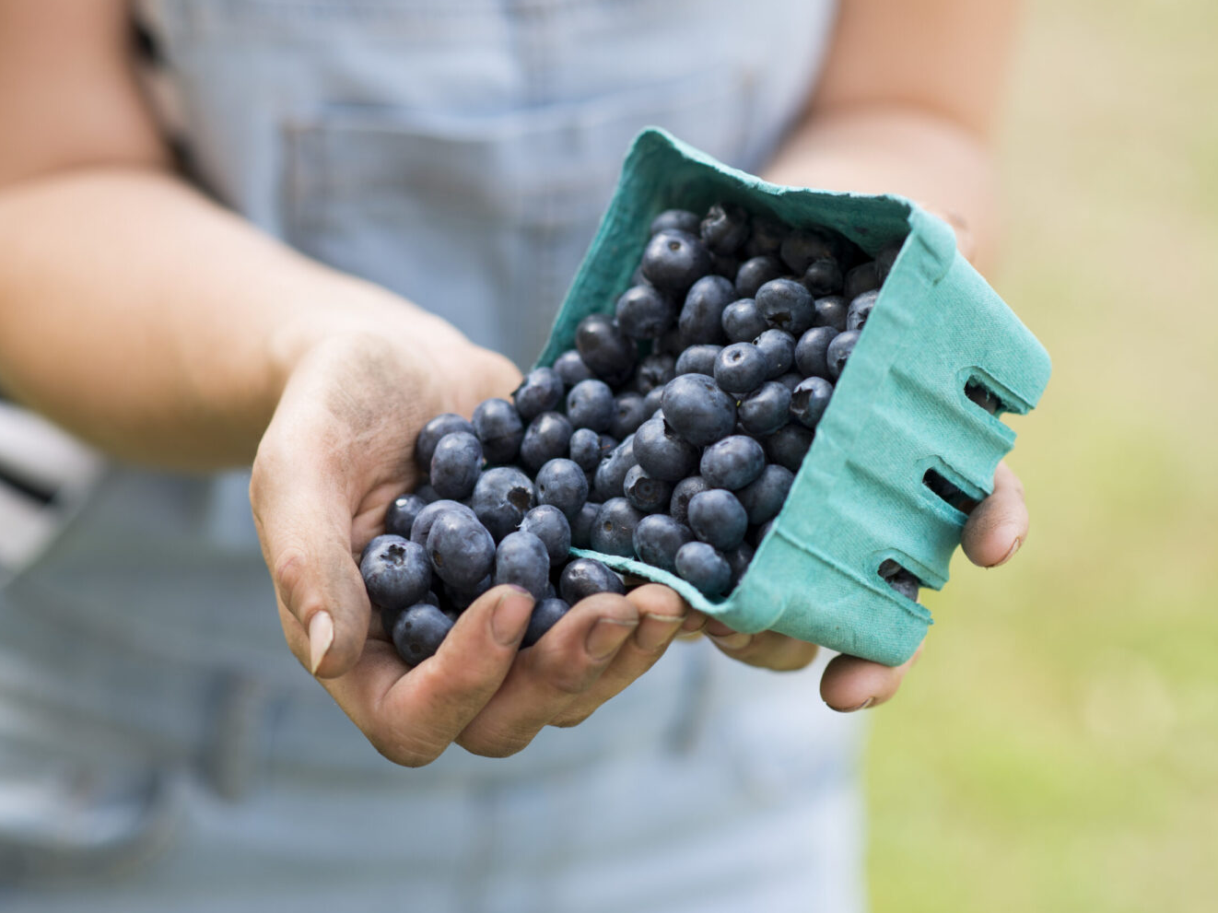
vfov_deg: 15.6
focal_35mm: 95
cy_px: 469
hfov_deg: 20.7
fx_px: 3342
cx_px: 647
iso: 100
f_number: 3.2
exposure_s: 1/500
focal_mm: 85
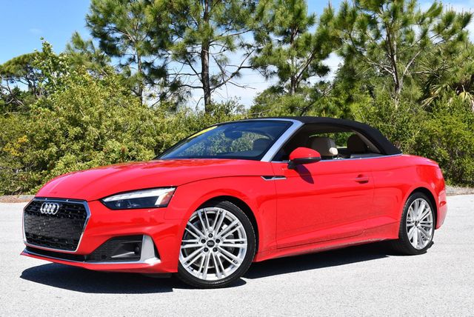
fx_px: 633
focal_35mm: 48
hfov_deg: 41.1
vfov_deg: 28.1
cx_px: 237
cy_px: 158
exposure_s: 1/250
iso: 125
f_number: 8
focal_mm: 24
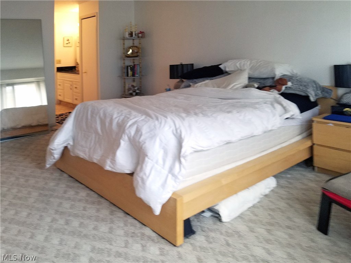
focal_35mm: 26
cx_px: 176
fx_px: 264
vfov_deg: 53.1
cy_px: 132
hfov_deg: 67.3
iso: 200
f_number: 1.7
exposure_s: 1/60
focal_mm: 4.2
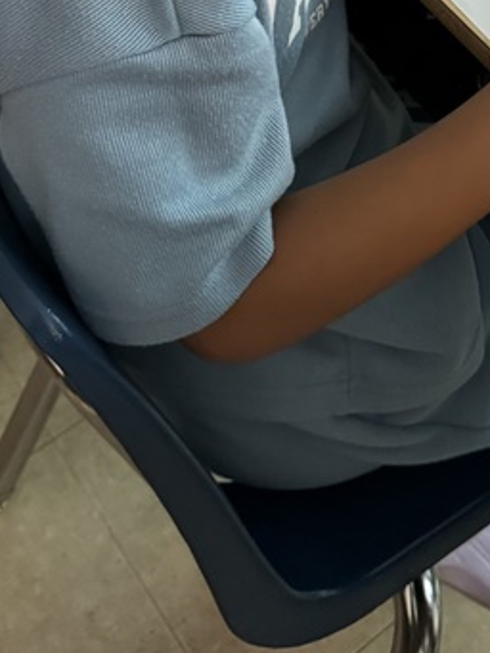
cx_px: 404
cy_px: -169
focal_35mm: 72
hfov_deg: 20.2
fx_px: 1358
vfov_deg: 24.1
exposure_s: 1/60
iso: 800
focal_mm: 6.76
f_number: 1.78
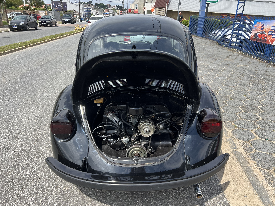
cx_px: 138
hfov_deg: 67.3
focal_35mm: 26
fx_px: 207
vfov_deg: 53.1
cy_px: 103
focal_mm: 5.7
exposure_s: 1/2299
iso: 50
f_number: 1.5
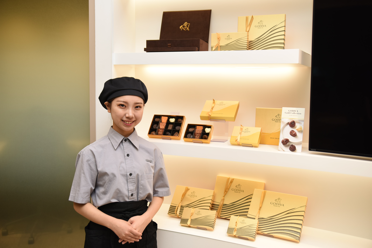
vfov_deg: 37.9
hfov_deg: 54.4
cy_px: 124
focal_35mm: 35
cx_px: 186
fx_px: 362
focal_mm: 35
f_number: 2.8
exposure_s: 1/160
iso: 400
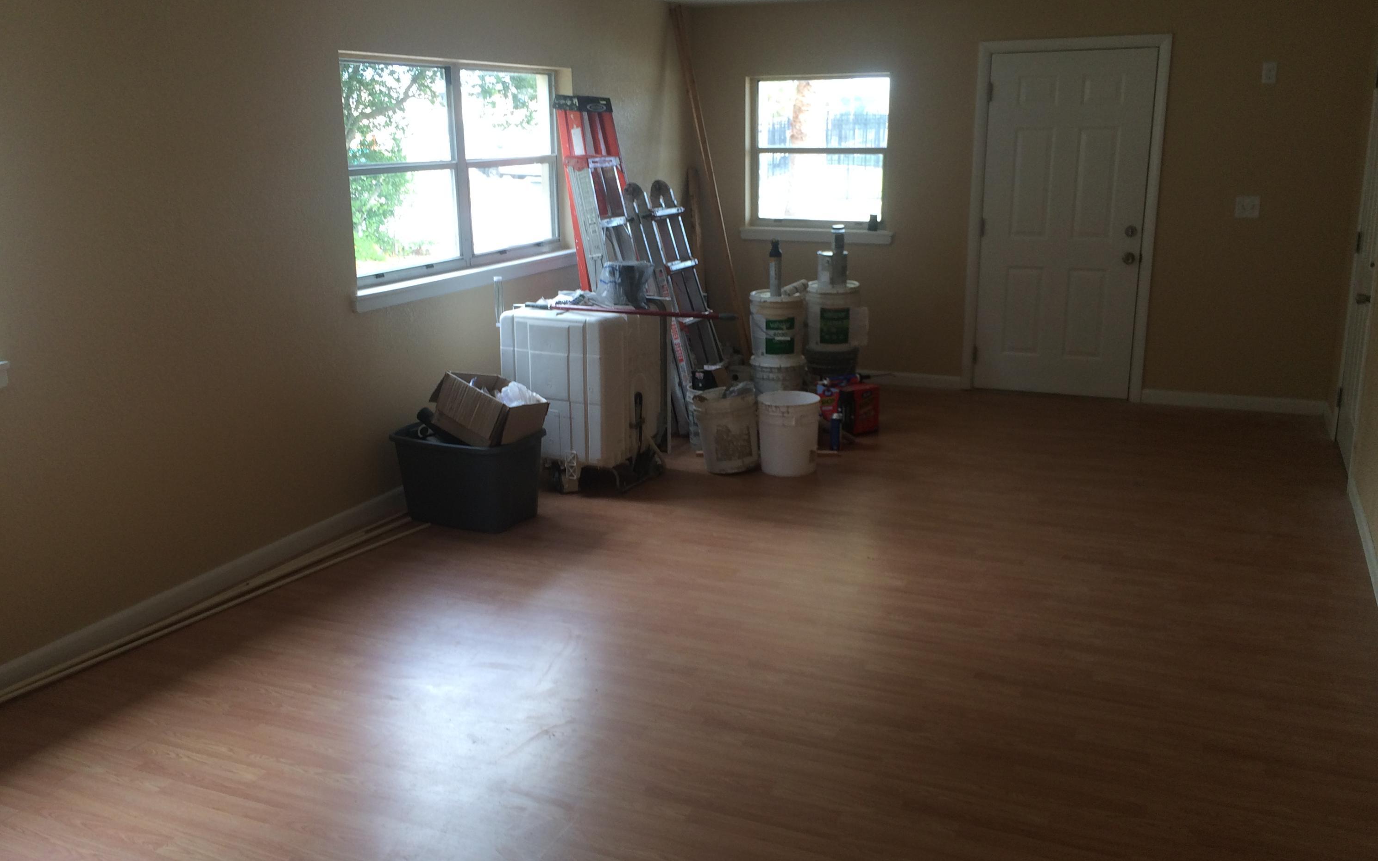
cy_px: 423
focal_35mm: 31
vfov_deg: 40.6
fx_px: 1164
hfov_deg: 61.2
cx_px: 687
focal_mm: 4.15
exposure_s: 1/60
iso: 40
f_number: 2.2
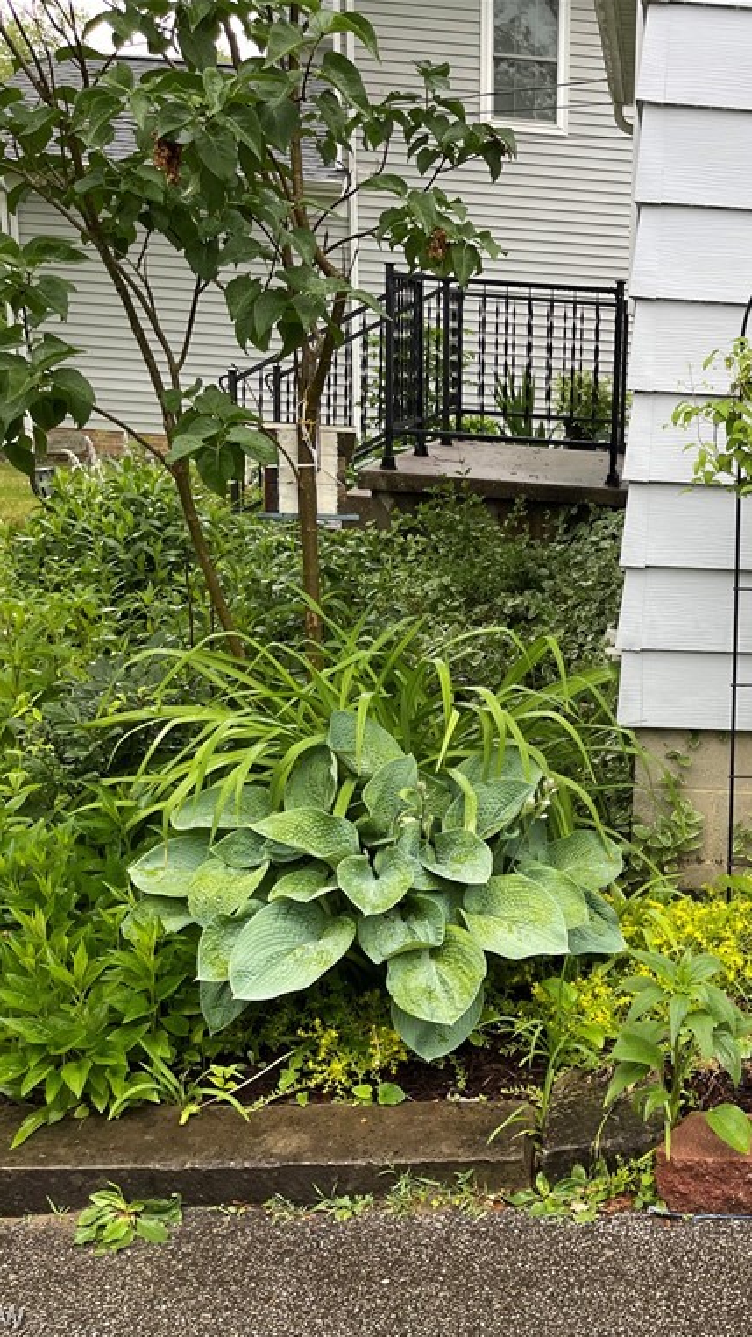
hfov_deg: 29.1
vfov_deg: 52.8
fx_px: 1348
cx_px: 754
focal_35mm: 38
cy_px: 671
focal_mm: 5.1
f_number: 1.6
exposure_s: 1/397
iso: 32
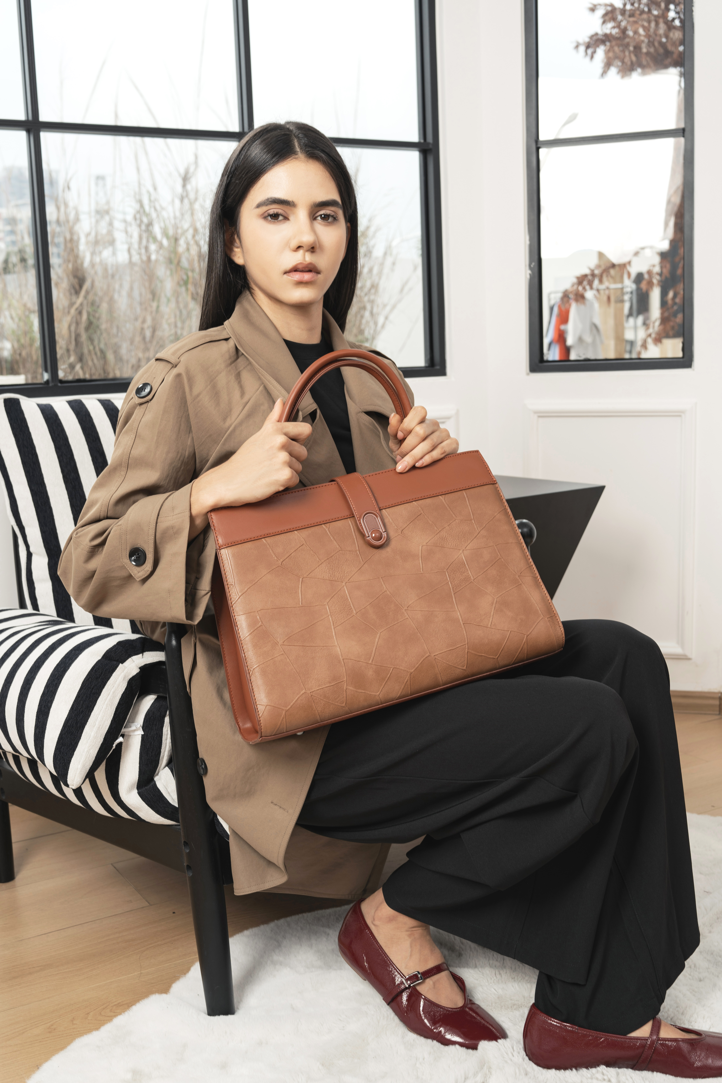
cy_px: 542
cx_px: 361
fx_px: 1293
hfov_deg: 31.2
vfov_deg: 45.4
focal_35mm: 43
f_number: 7.1
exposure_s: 1/125
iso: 160
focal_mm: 43
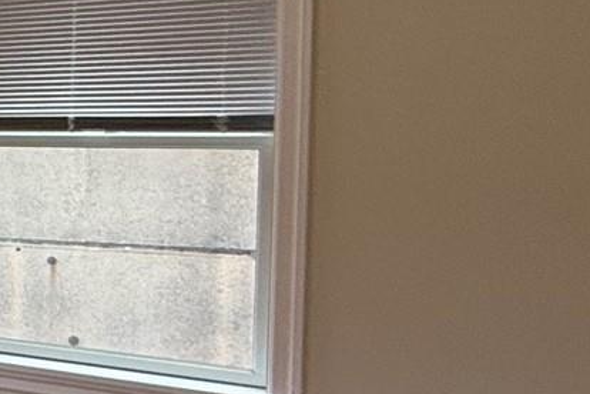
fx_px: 1180
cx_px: -775
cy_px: 166
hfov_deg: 15.9
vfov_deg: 18.9
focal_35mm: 72
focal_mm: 2.22
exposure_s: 1/120
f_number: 2.2
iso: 100
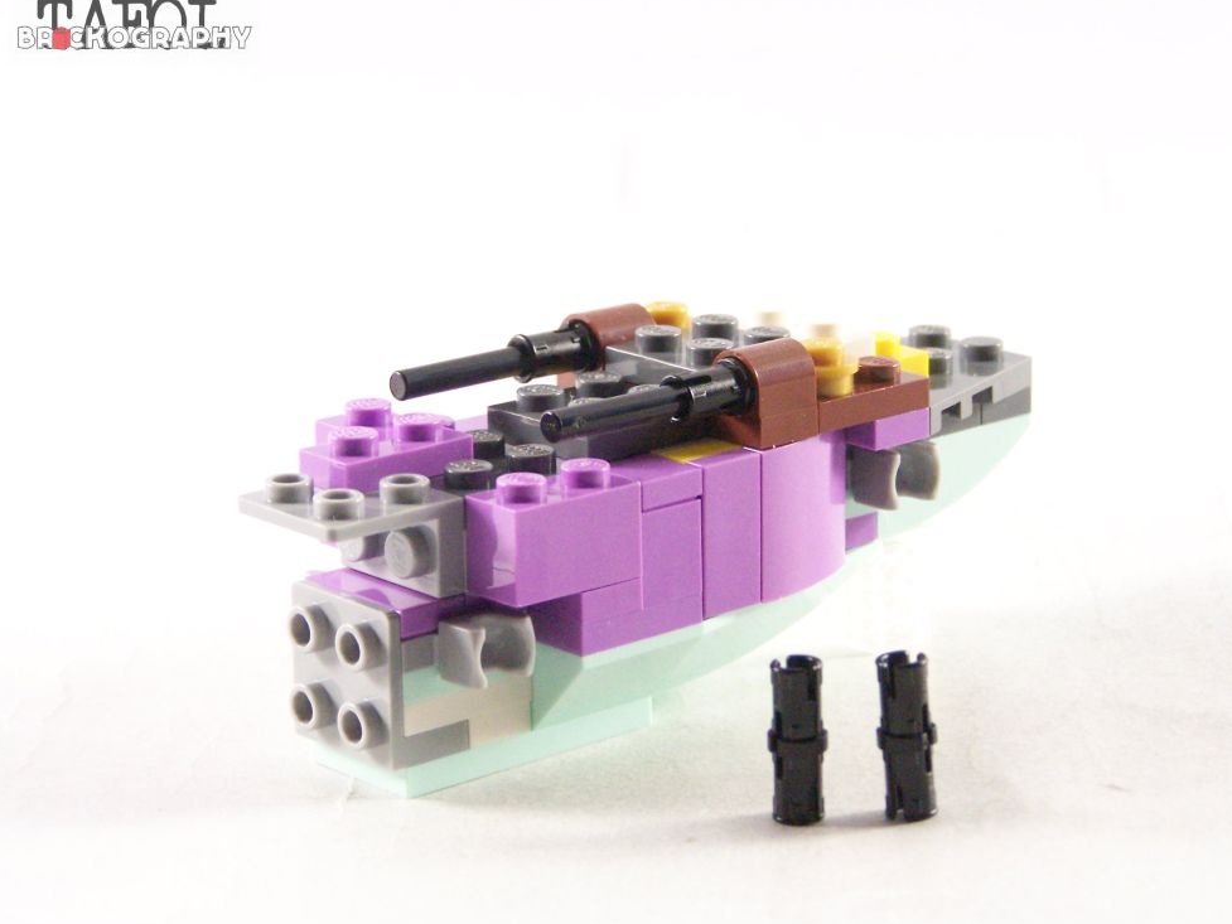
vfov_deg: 13.5
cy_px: 455
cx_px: 641
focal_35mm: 110
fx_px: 3915
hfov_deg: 17.9
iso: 400
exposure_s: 1/60
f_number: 3.2
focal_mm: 17.5
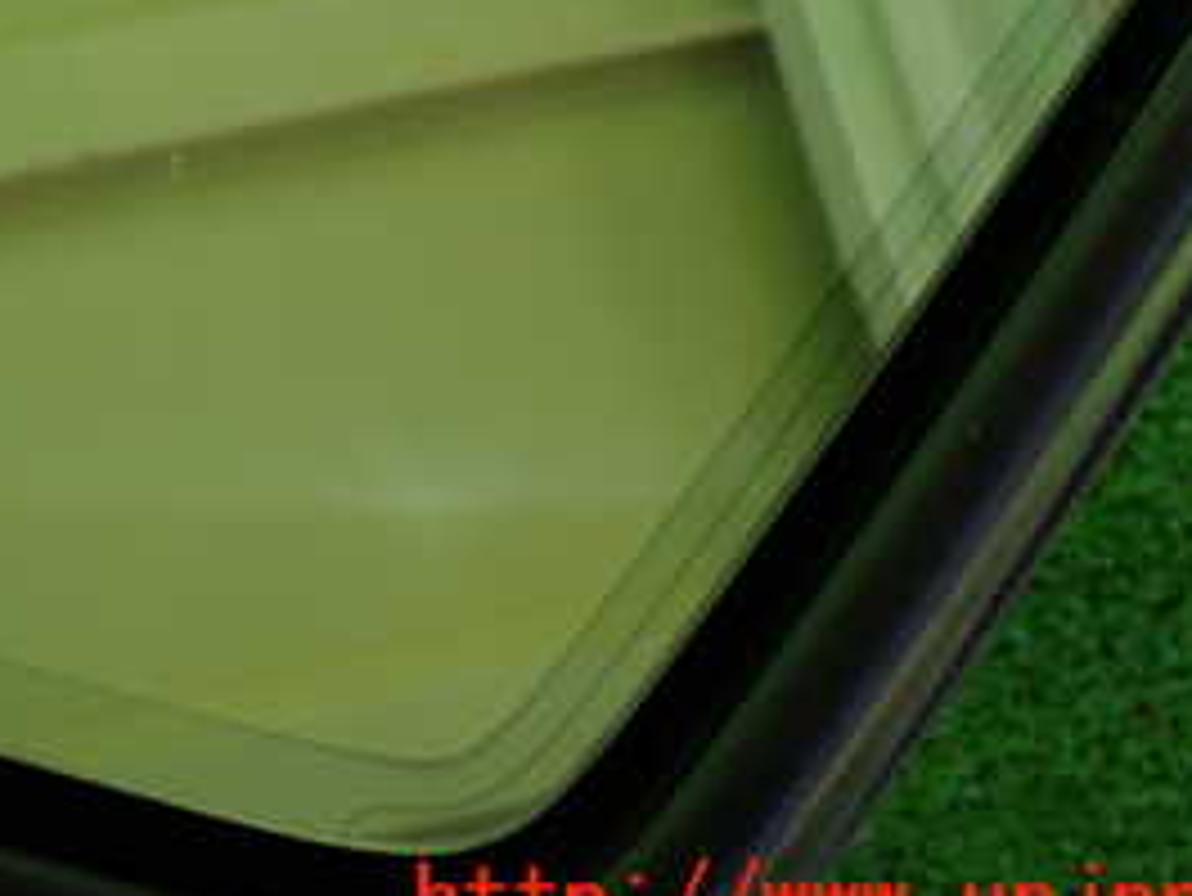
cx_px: 81
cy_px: -50
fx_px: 3893
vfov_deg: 12.9
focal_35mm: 113
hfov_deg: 17.1
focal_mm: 9.01
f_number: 3.2
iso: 125
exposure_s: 1/125
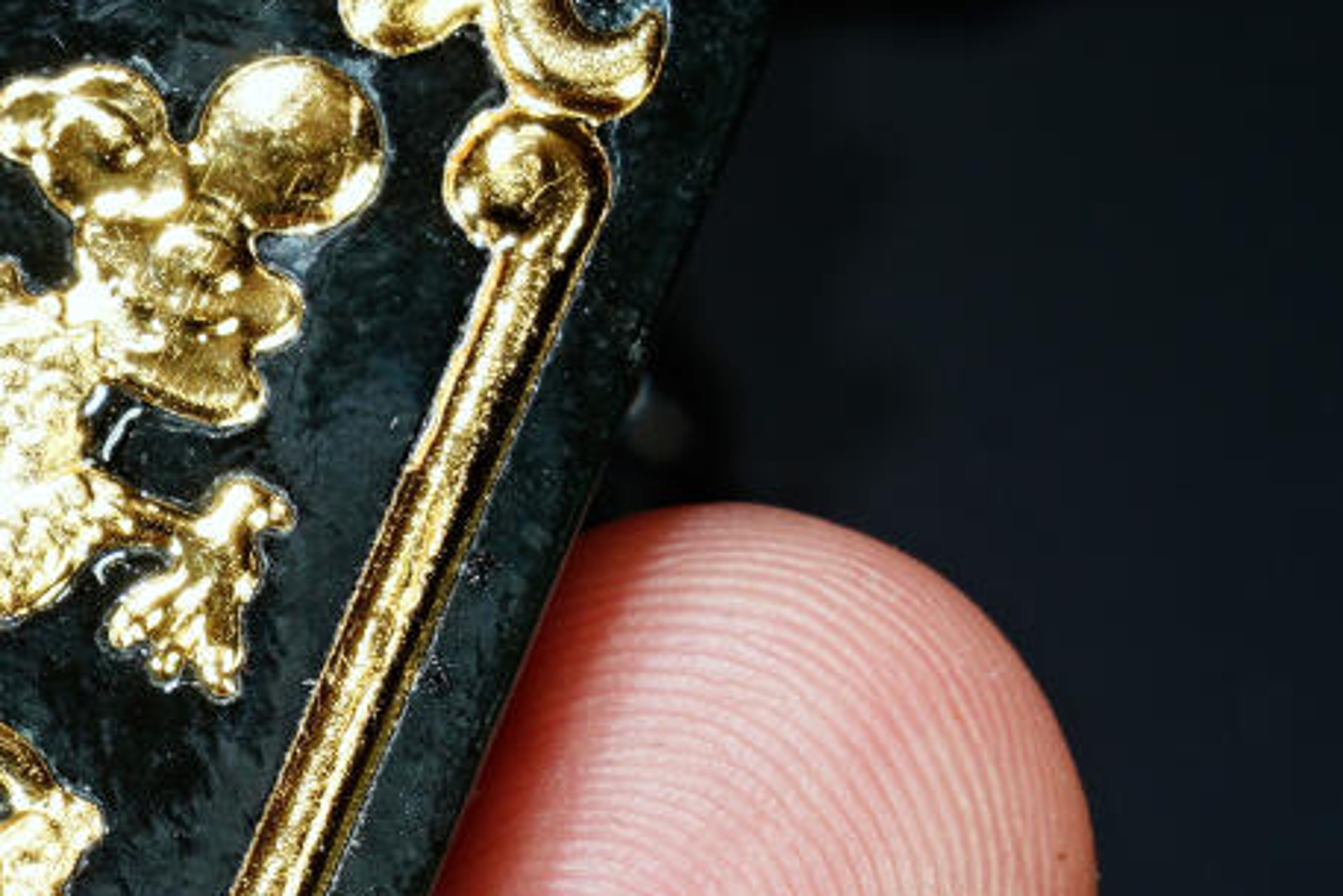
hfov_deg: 4.3
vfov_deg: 2.9
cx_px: -341
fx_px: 17949
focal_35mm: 481
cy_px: 517
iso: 100
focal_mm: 105
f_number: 18
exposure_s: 1/160
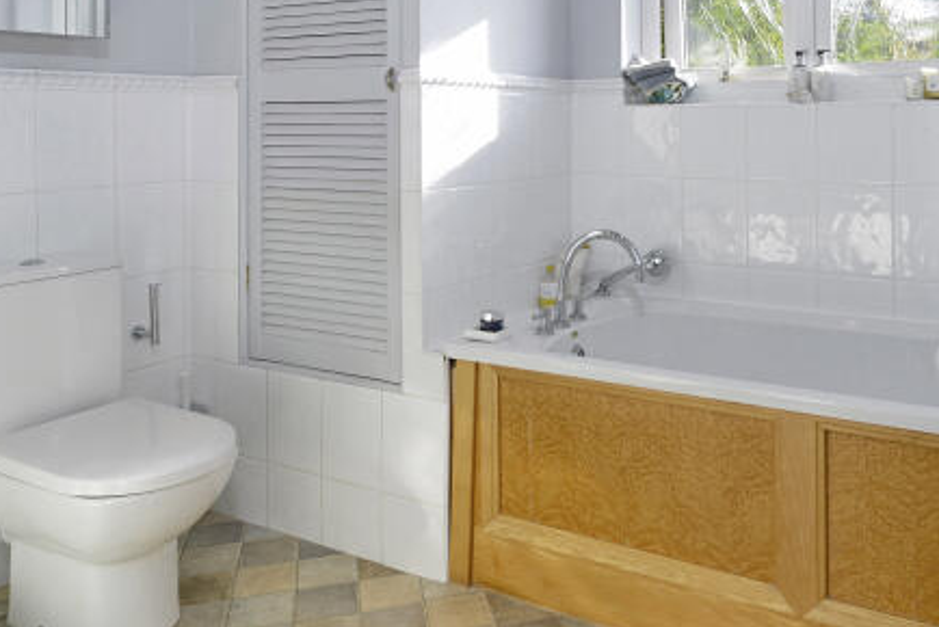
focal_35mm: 33
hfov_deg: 56.2
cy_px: 139
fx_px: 861
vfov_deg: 38.7
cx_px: 612
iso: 400
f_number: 7.1
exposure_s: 1/80
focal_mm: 14
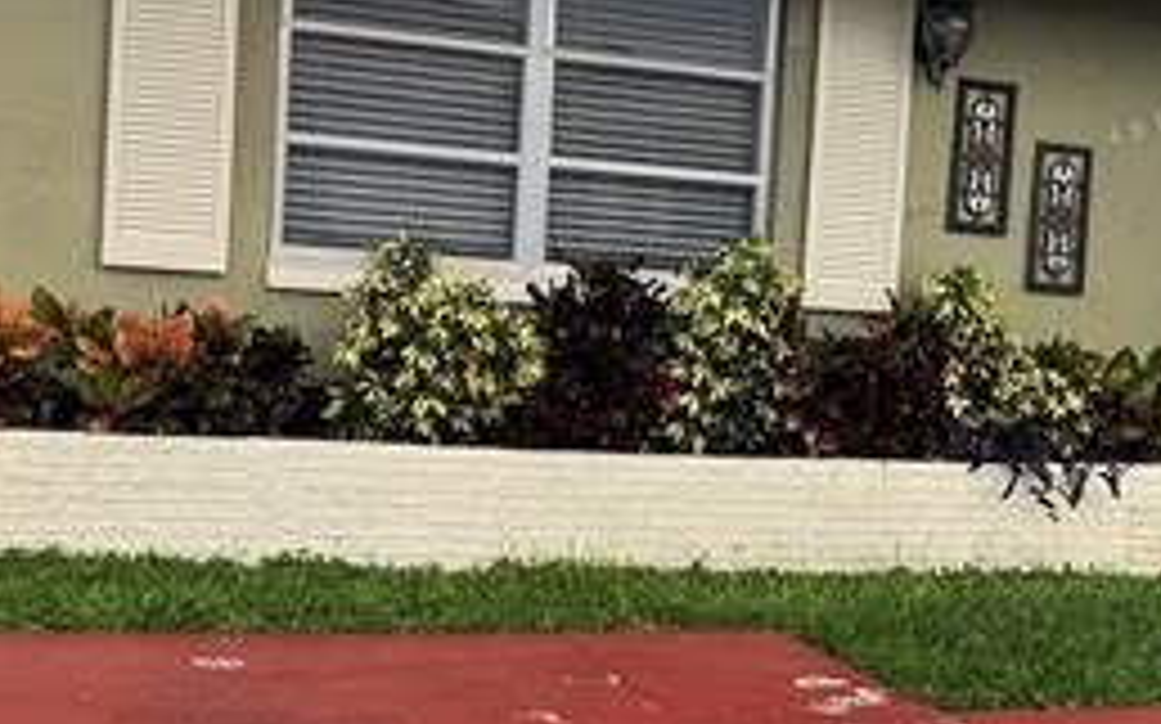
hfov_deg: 25.4
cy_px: 436
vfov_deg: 16.5
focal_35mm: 79
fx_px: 2499
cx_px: 1040
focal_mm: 6.76
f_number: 1.78
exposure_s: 1/832
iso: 80
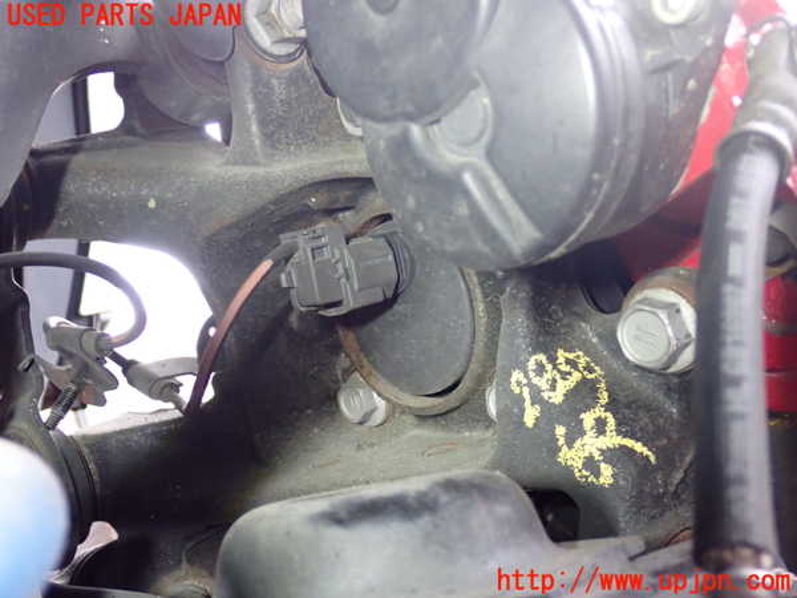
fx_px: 1013
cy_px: 299
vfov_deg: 32.9
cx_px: 398
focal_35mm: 44
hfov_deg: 42.9
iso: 800
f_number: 2.9
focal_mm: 7.84
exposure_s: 1/50
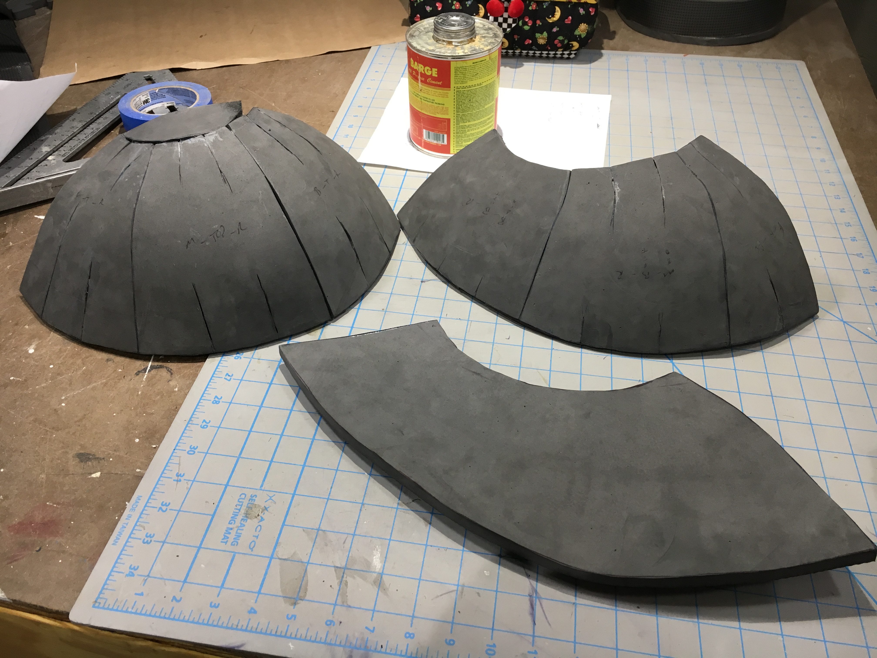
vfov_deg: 48.2
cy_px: 329
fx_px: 735
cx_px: 438
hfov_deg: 61.7
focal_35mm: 29
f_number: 2.2
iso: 32
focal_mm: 4.15
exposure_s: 1/30
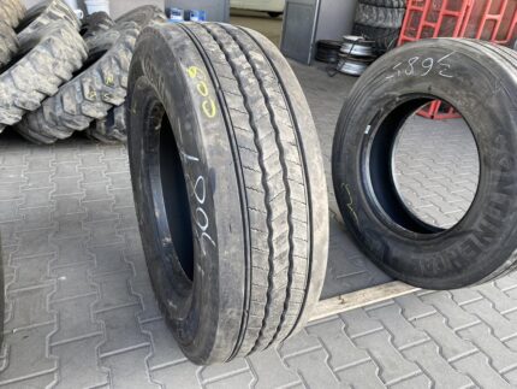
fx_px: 389
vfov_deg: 53.1
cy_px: 194
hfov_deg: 67.3
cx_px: 258
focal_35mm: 26
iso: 64
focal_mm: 4.25
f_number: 1.8
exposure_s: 1/122
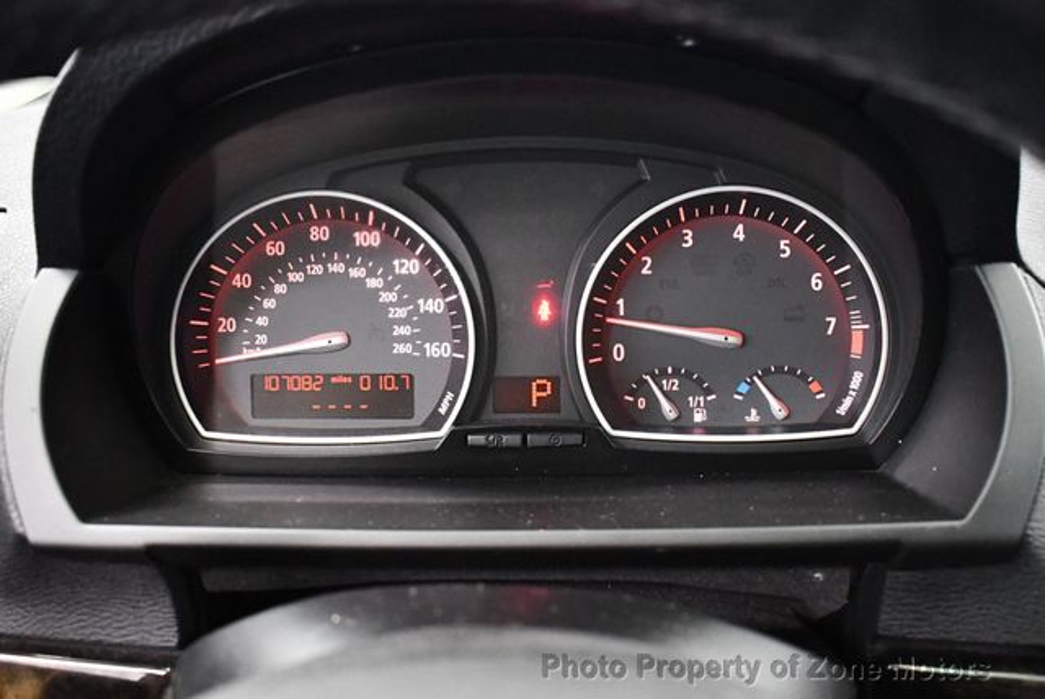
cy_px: 350
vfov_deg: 36.9
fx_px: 1046
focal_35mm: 36
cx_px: 522
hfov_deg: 53.1
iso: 5600
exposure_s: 1/60
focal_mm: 18
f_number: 3.5
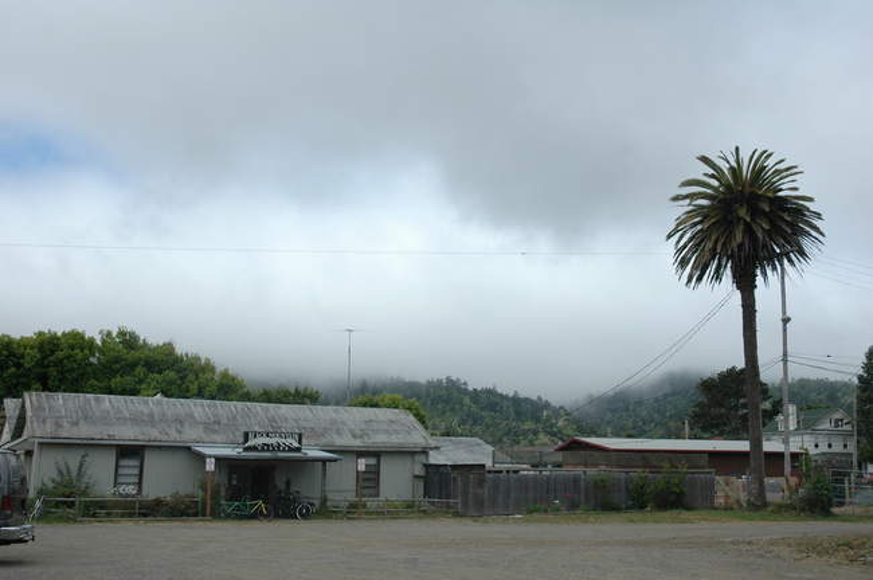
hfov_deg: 48.0
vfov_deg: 32.9
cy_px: 290
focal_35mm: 40
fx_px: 981
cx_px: 436
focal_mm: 27
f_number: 5.6
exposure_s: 1/1000
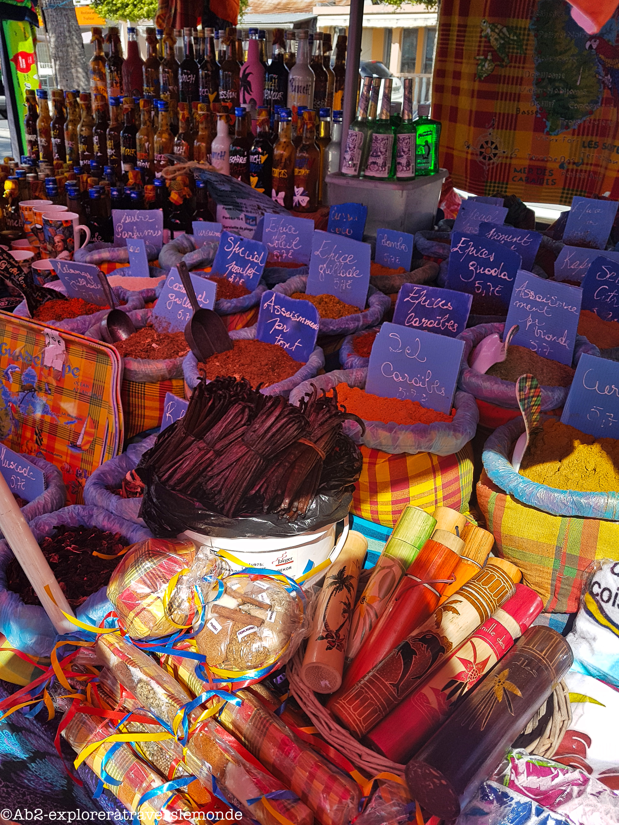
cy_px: 412
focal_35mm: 26
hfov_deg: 53.1
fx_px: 620
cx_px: 310
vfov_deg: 67.3
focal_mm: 4.2
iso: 40
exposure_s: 1/2384
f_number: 1.7
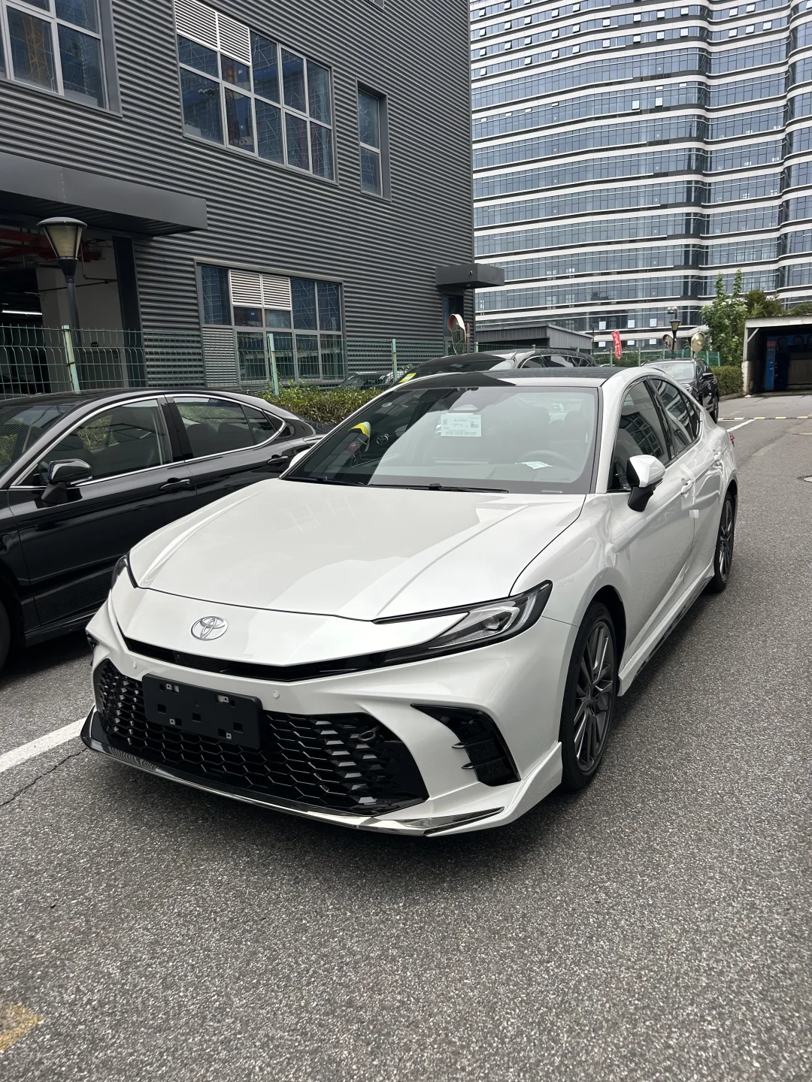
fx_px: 813
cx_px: 406
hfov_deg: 53.1
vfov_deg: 67.3
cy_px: 541
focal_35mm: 26
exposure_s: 1/853
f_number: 1.5
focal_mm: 5.7
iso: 50
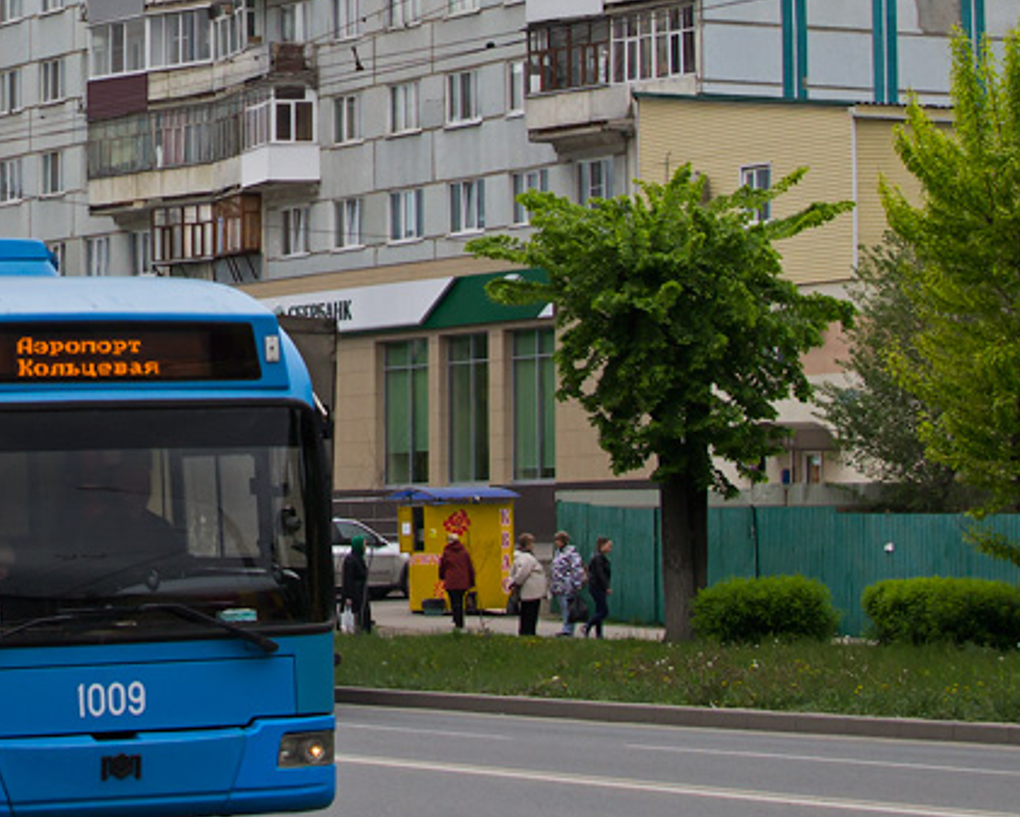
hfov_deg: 13.5
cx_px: -65
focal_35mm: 140
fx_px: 4237
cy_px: -15
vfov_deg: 10.9
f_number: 6.3
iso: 400
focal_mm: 35
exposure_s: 1/1000
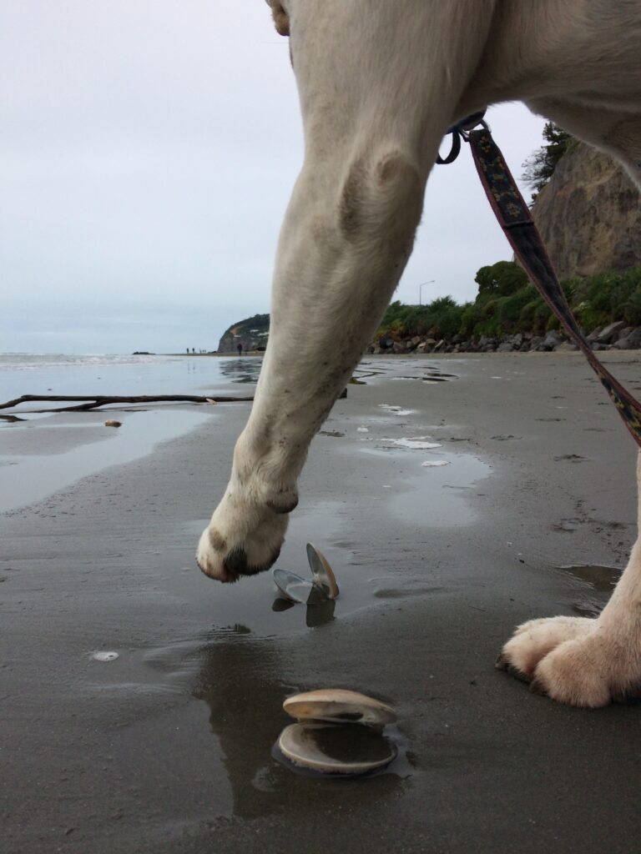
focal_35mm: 29
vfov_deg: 61.7
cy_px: 427
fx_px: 716
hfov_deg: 48.2
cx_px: 320
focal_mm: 4.15
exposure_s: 1/855
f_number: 2.2
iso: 32
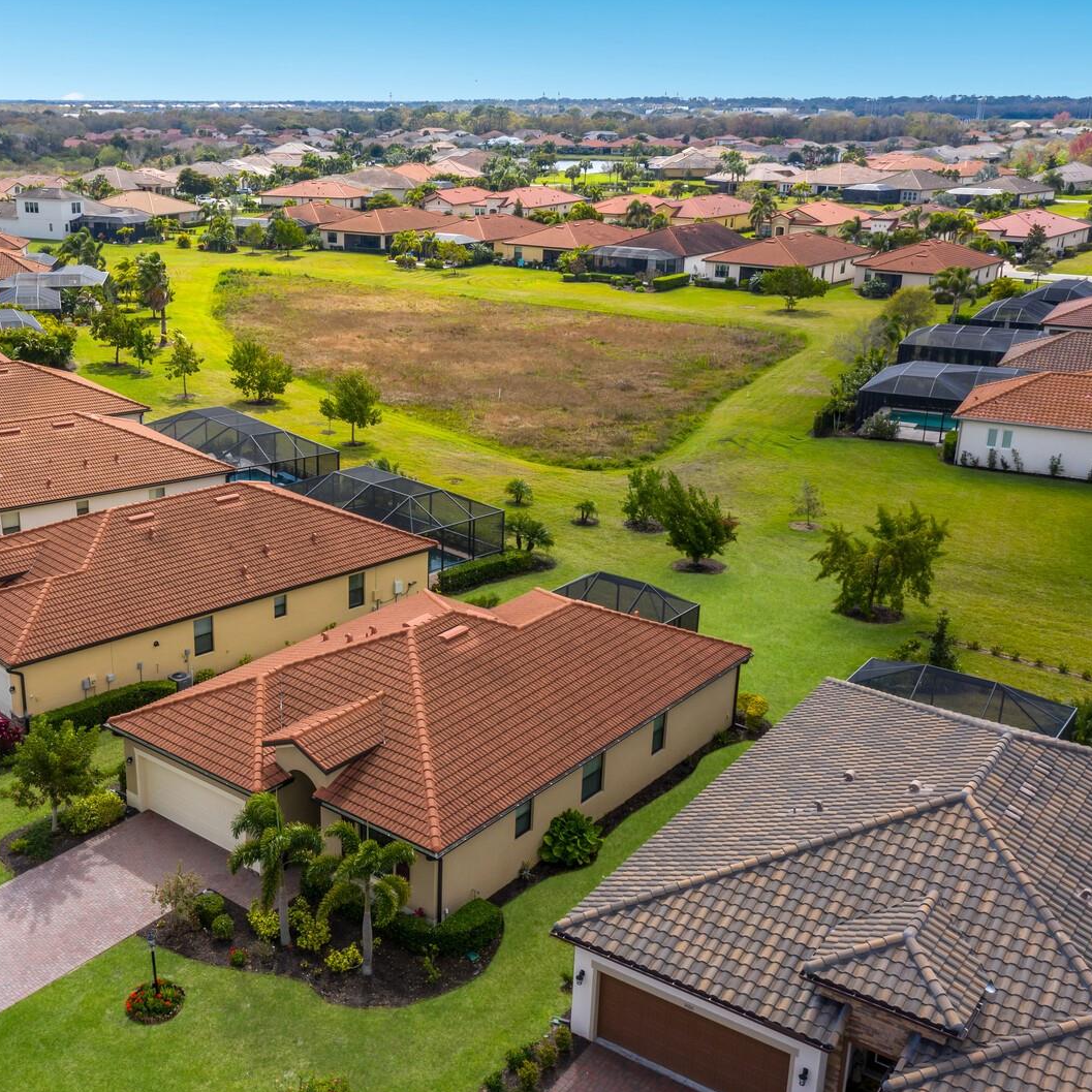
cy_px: 547
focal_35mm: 36
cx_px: 375
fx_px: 1285
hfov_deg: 45.4
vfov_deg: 46.0
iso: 100
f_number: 6.3
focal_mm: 10.26
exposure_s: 1/320
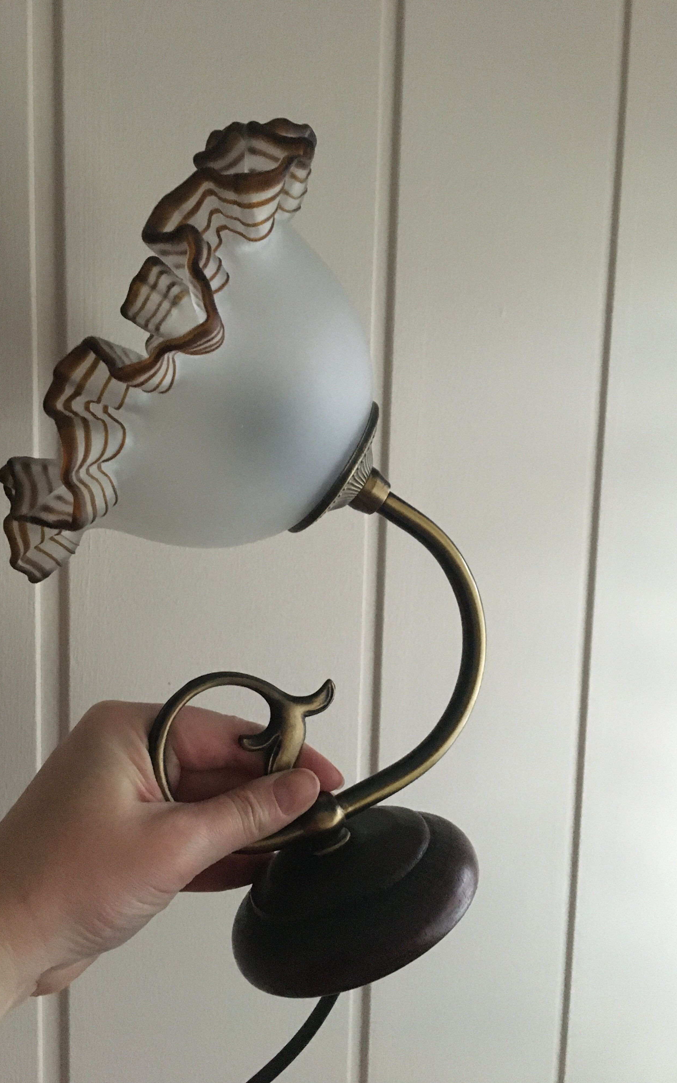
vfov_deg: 61.2
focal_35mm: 31
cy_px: 544
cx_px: 312
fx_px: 915
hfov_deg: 40.6
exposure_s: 1/17
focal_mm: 4.15
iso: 400
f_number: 2.2
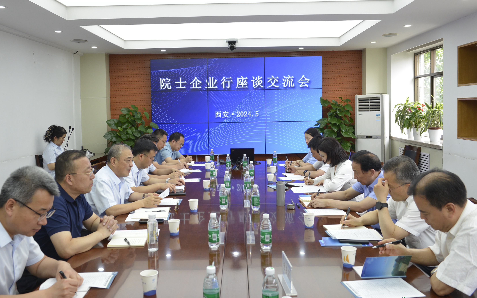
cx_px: 225
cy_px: 132
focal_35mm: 36
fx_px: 468
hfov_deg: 54.0
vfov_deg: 35.3
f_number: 6.3
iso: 1600
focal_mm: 32
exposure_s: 1/160
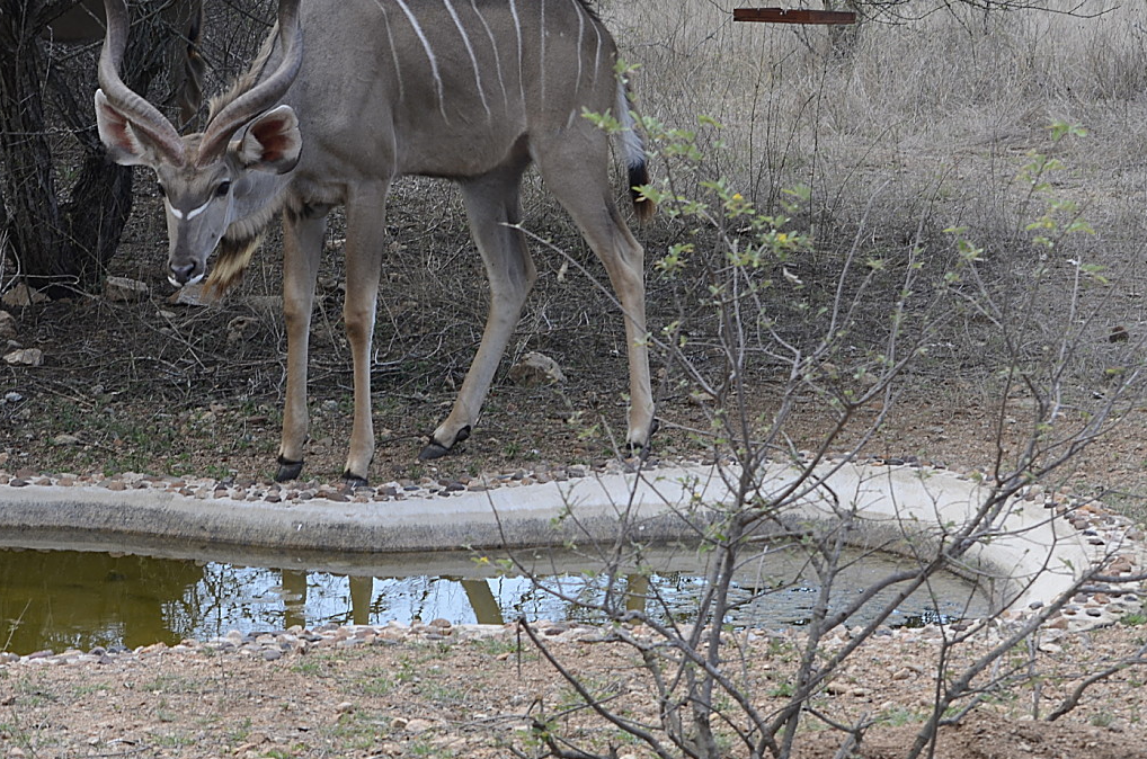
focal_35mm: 137
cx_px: 434
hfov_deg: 15.0
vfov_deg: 9.9
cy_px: 208
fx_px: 4355
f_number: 6.3
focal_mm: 62
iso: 100
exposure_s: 1/80
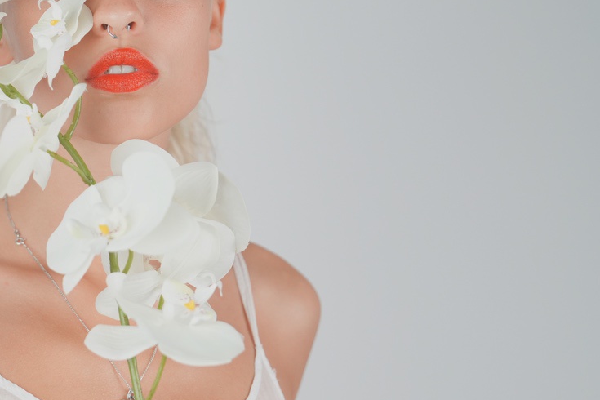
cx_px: 38
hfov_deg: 19.9
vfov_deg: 13.7
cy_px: 249
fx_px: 1667
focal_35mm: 100
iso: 500
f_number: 2.8
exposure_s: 1/500
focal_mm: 49
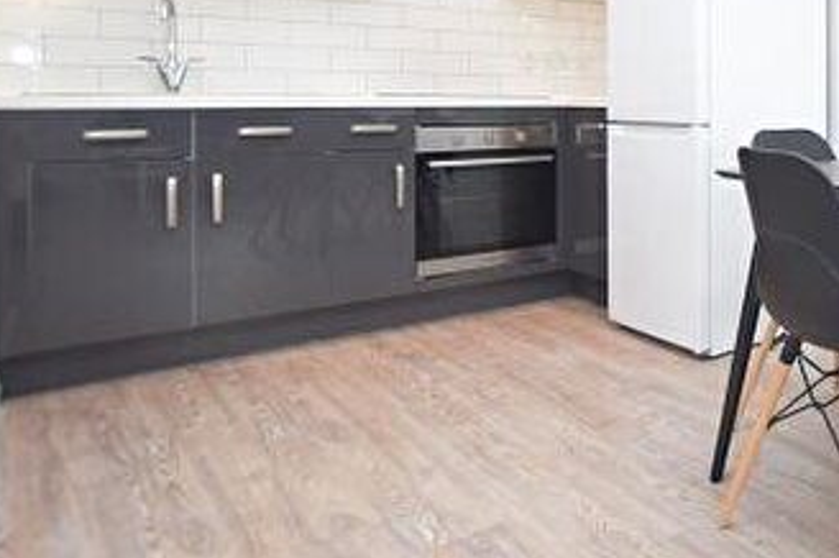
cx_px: 796
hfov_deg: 50.2
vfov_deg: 39.4
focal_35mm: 32
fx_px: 745
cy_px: 110
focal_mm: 10
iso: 400
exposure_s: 1/100
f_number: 4
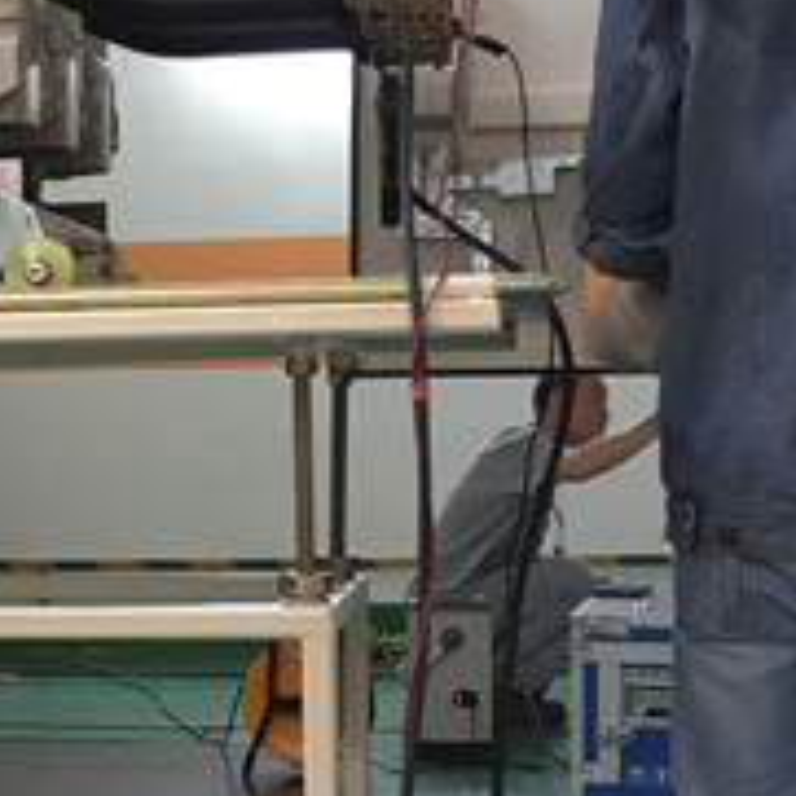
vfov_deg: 14.8
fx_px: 3070
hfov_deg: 14.4
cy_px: 477
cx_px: -123
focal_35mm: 118
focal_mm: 4.73
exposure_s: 1/33
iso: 320
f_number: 2.2
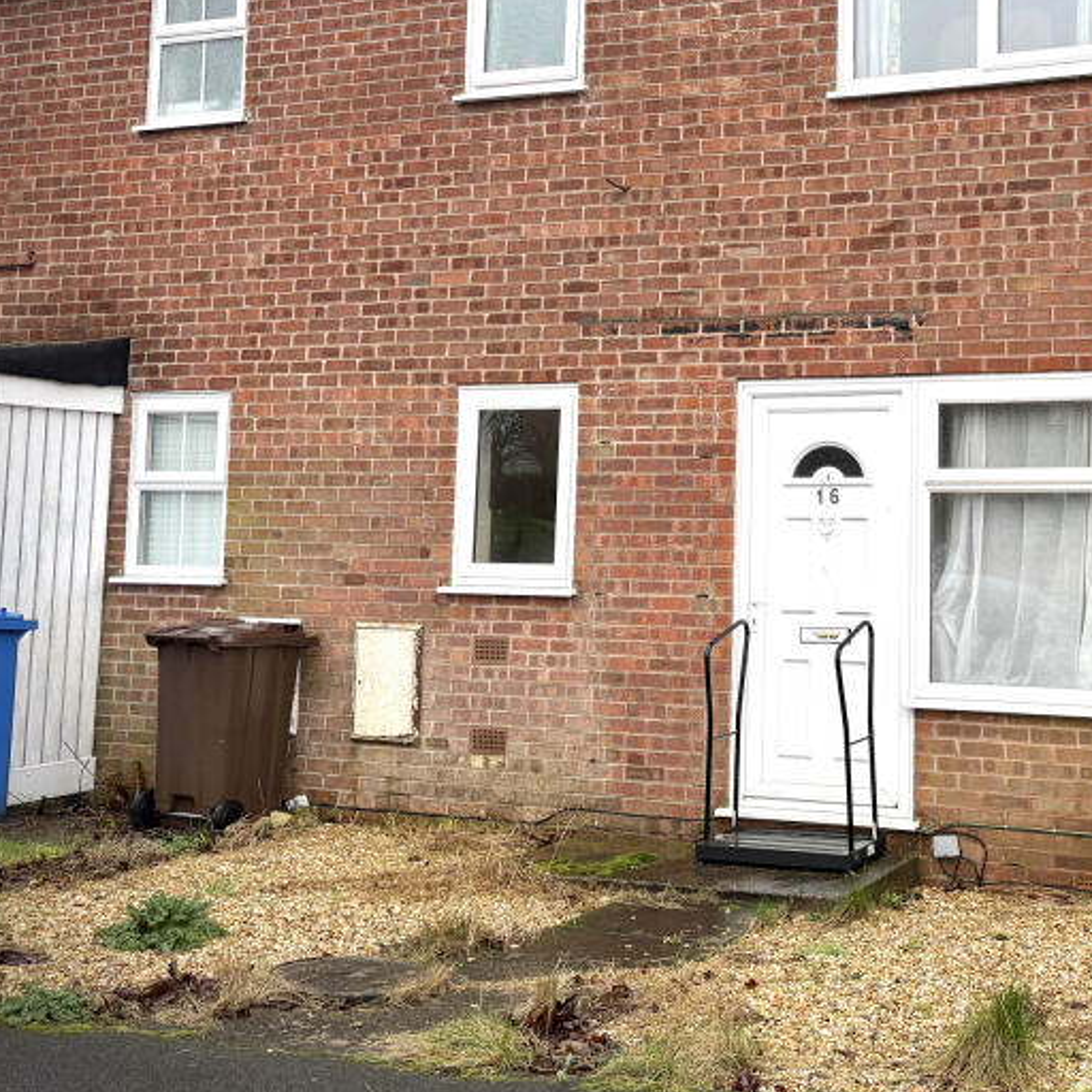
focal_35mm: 46
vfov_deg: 36.5
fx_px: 1642
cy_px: 382
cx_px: 911
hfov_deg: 35.3
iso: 50
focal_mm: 5.96
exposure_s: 1/424
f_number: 1.6
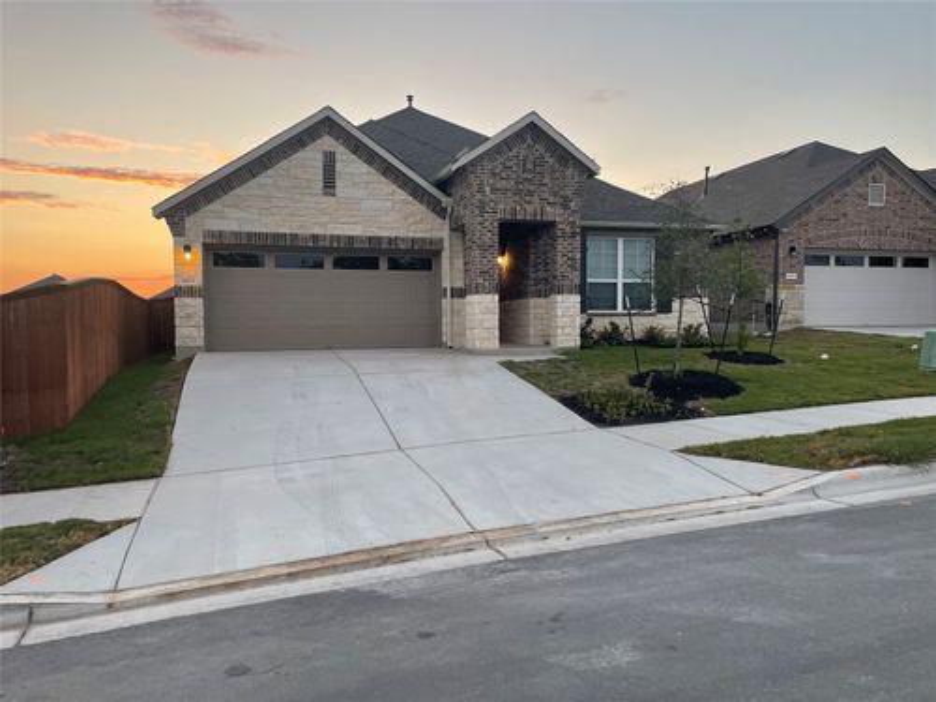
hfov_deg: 67.3
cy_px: 351
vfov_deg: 53.1
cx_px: 468
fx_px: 703
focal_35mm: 26
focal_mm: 4.2
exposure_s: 1/121
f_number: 1.6
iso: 50
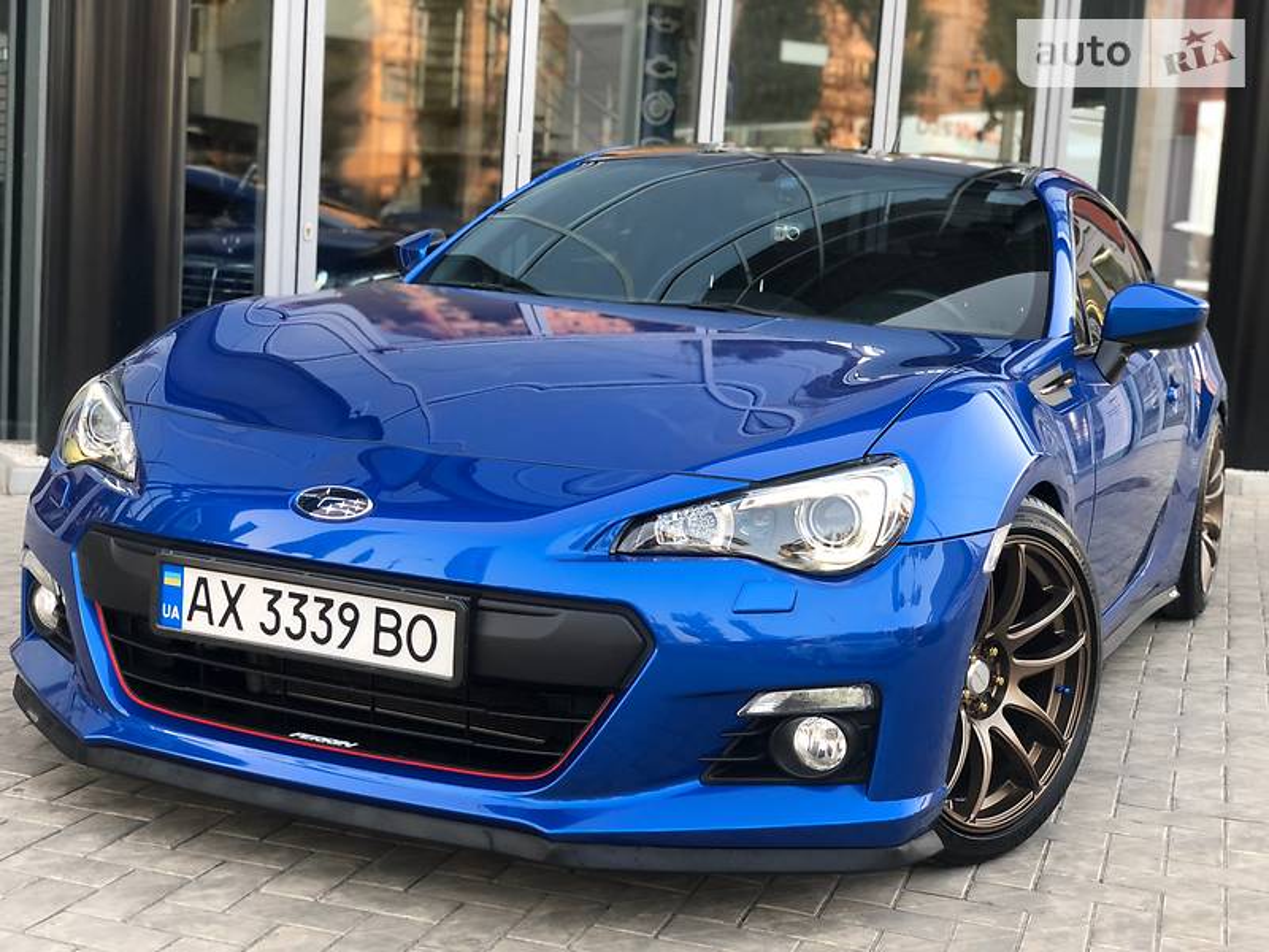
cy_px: 476
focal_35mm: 52
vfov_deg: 28.0
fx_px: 1906
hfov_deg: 36.8
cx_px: 634
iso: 40
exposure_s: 1/50
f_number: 2.4
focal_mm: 6
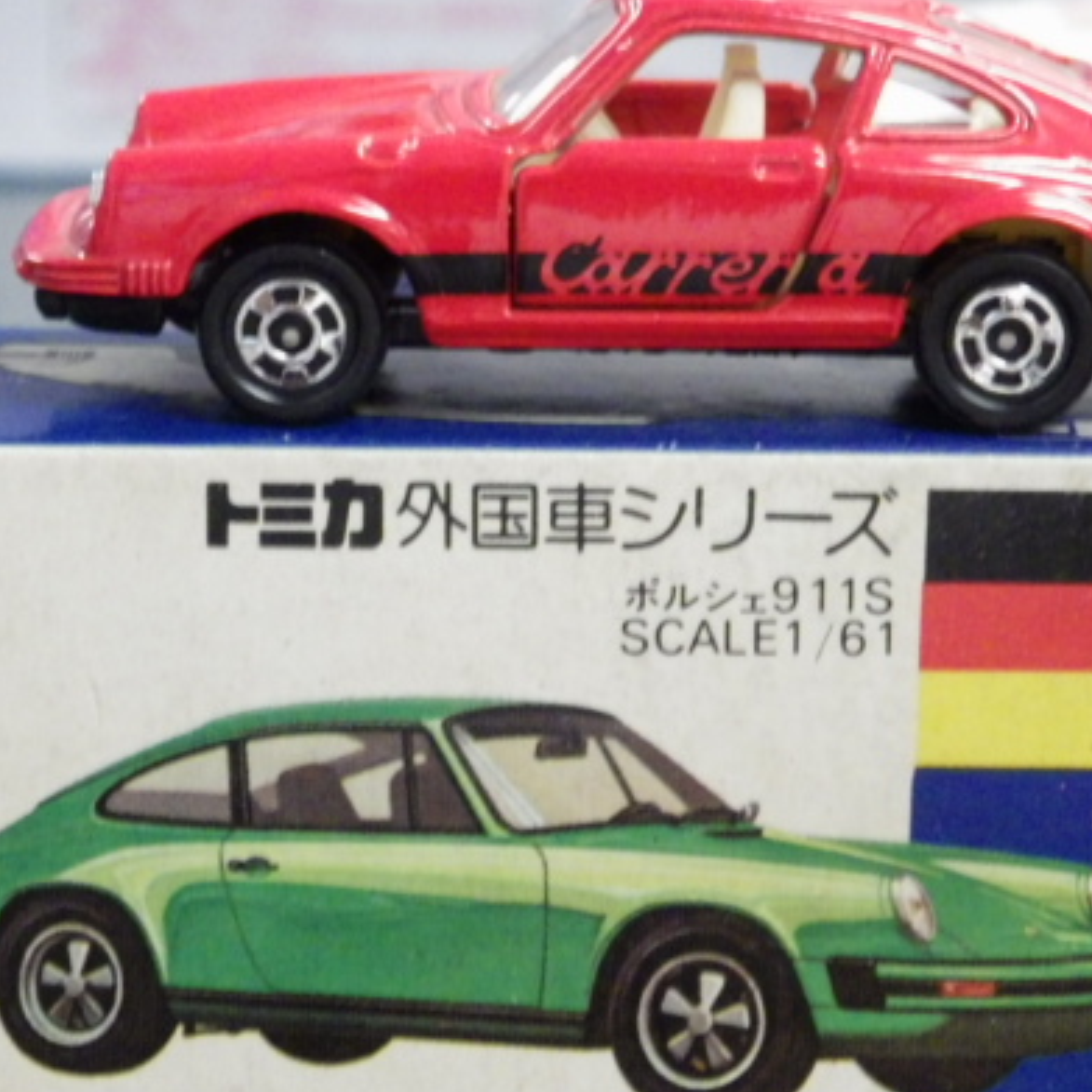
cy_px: 525
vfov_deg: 11.7
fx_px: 5318
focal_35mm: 149
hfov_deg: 11.7
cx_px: 564
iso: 1250
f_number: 4.6
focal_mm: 18.4
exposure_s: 1/30
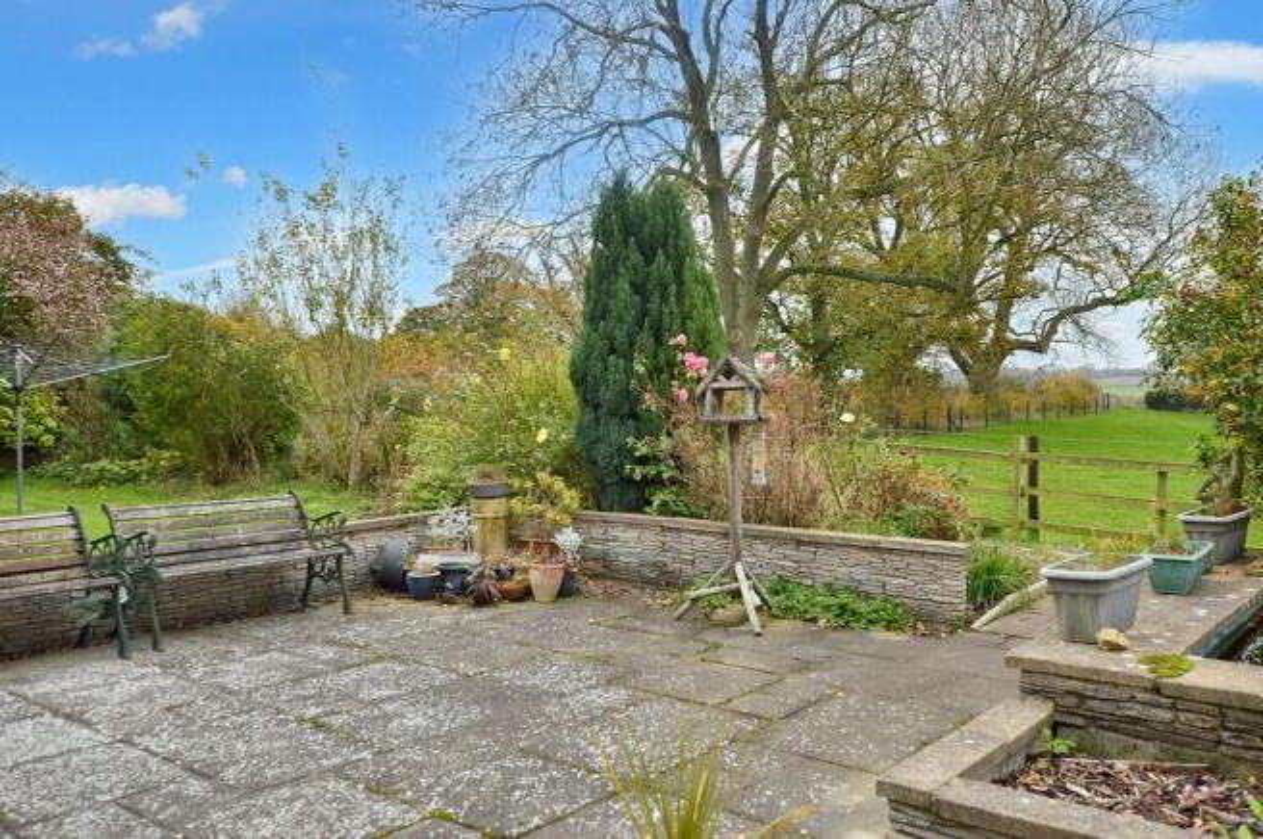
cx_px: 632
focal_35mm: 30
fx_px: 1051
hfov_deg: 62.0
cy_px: 420
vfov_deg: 43.5
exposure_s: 1/30
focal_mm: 20
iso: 320
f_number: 7.1
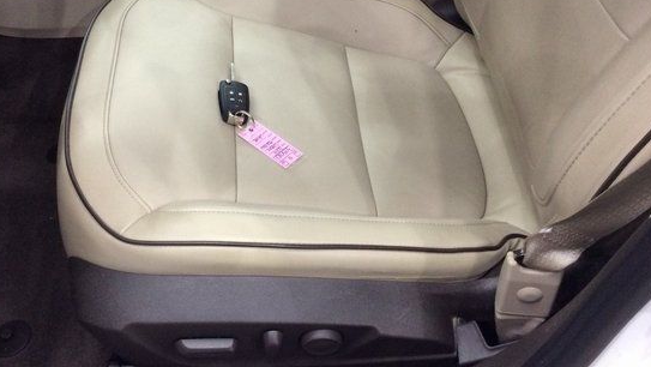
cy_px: 174
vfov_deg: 29.0
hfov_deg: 49.2
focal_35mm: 41
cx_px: 273
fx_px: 708
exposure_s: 1/25
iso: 160
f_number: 2.4
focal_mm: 3.3
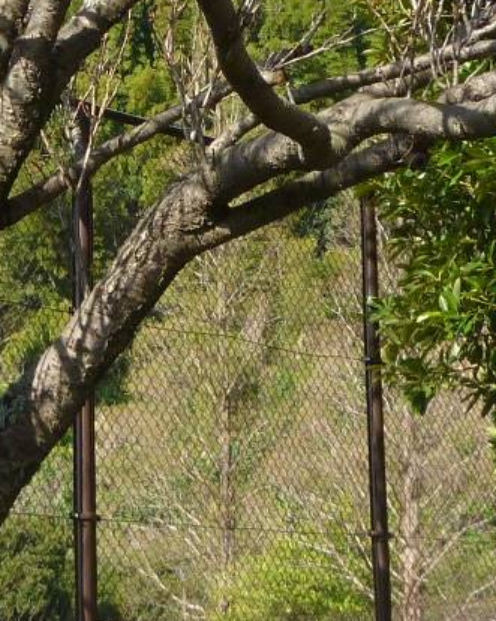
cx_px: 36
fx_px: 2570
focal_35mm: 140
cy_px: -44
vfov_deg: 13.5
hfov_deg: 11.0
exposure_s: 1/250
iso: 80
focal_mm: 5.2
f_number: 4
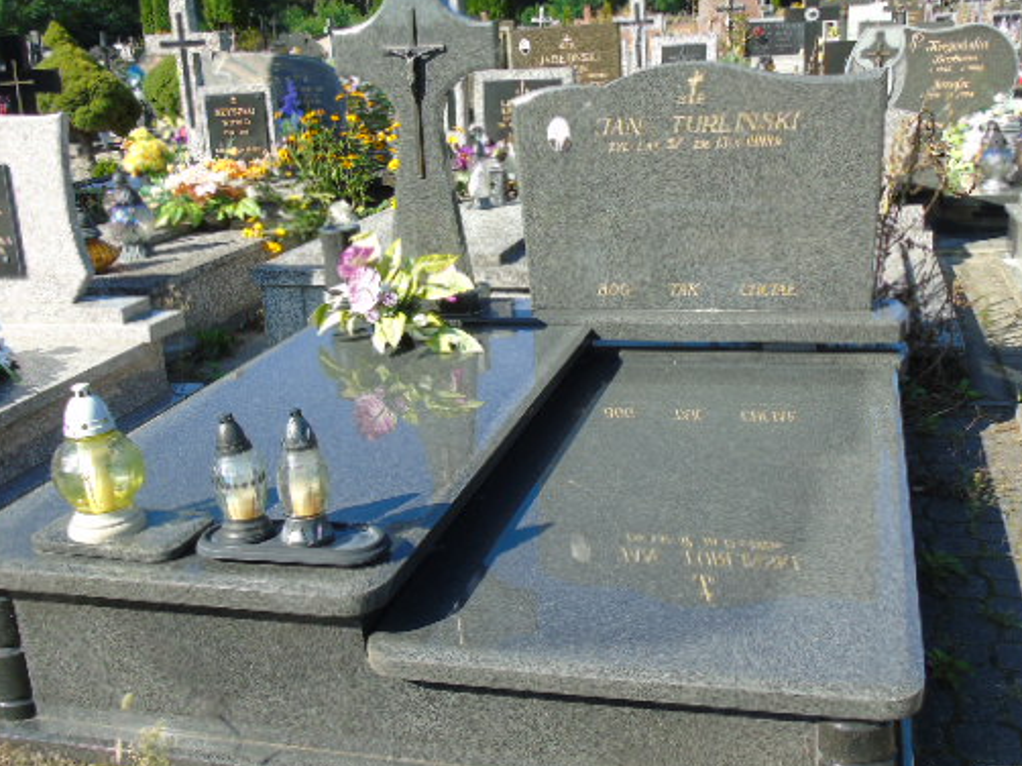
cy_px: 401
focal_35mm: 37
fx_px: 1092
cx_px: 531
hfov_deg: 50.1
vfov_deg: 38.6
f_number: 3.6
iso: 80
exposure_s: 1/320
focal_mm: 5.2
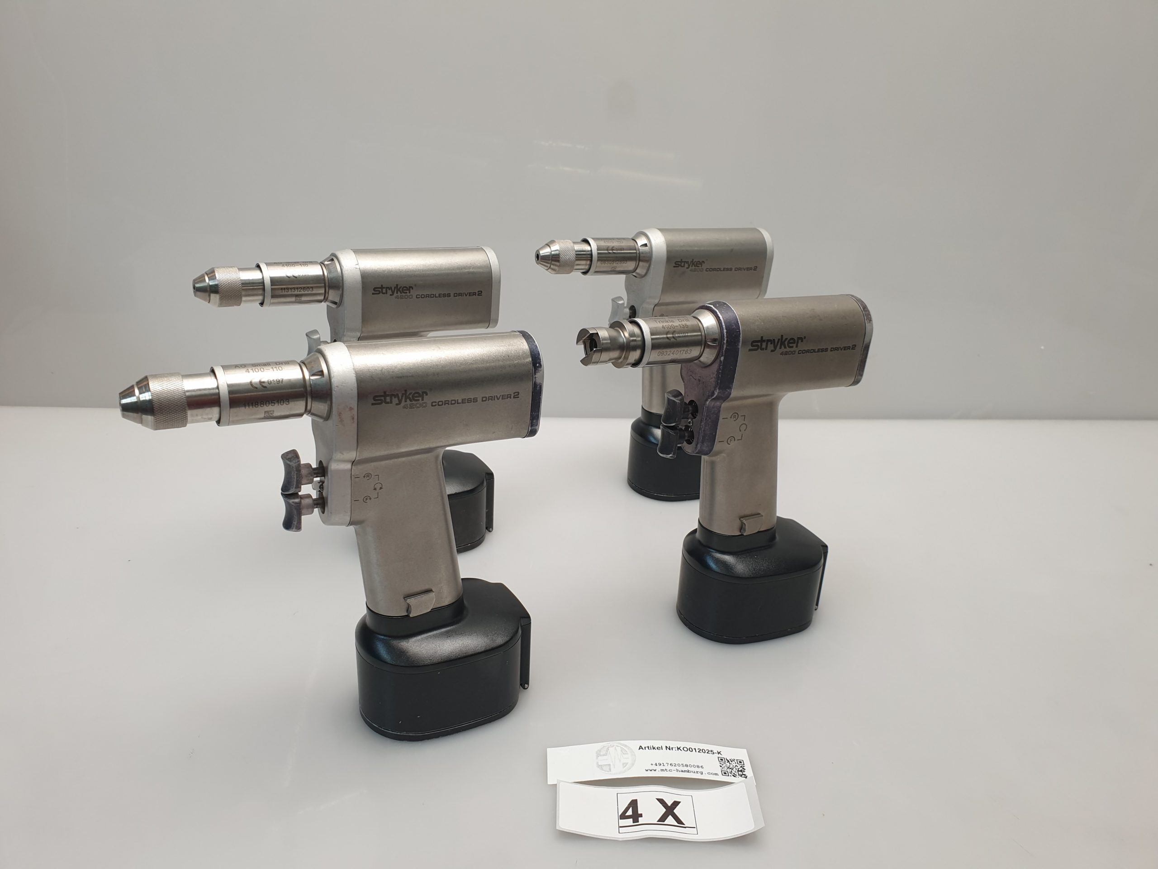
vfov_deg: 53.1
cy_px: 434
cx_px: 579
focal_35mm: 26
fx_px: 870
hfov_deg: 67.3
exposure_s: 1/50
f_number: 2.4
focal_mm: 4.3
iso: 64
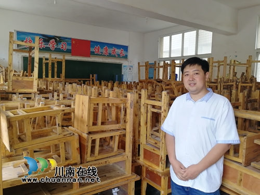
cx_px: 130
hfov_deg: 65.3
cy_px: 98
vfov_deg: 51.4
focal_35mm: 27
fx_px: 203
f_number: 2.2
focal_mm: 3.95
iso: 160
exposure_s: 1/33.3
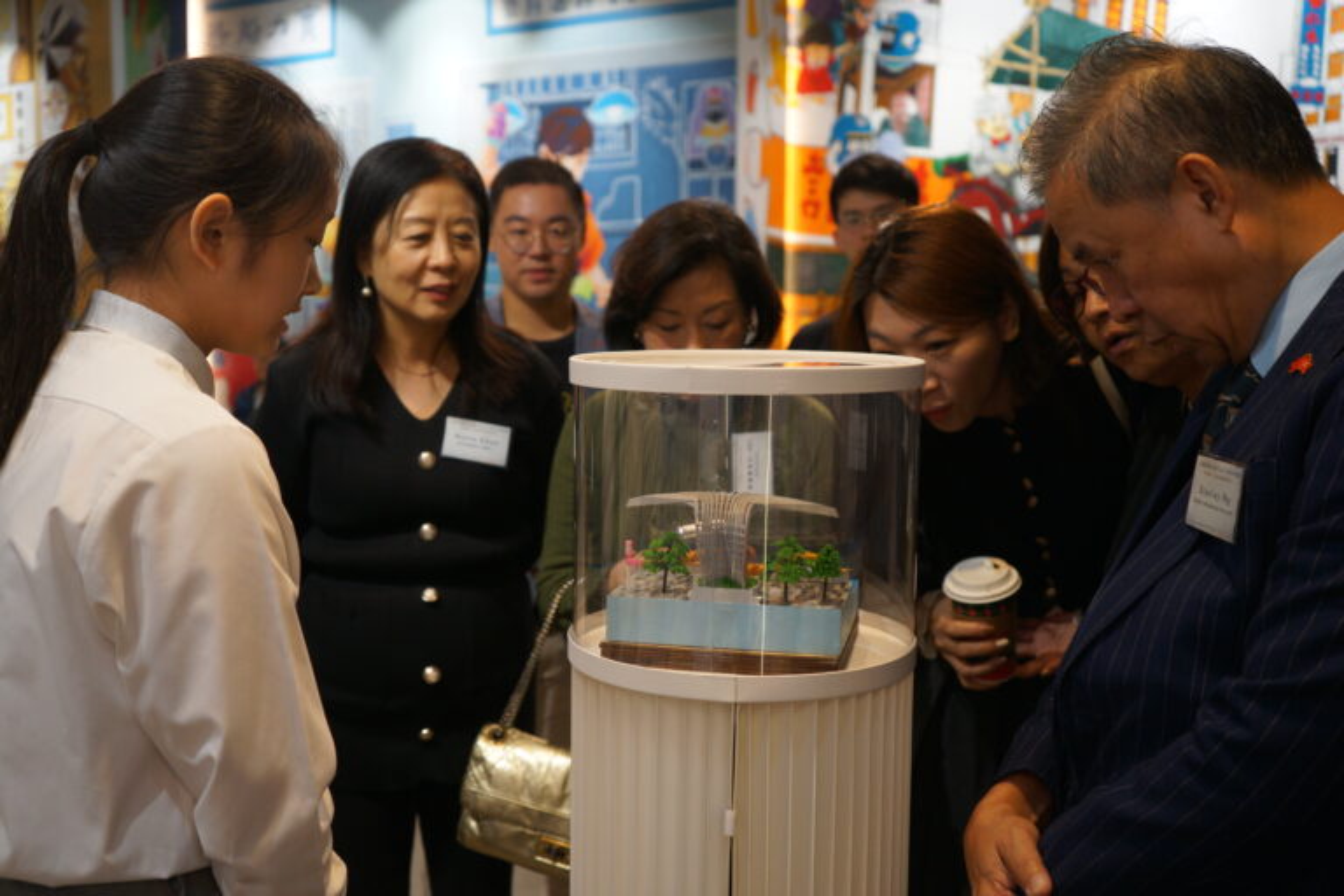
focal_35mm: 37
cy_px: 448
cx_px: 672
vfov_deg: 35.9
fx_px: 1381
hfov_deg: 51.9
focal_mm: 37
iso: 640
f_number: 4
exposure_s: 1/60
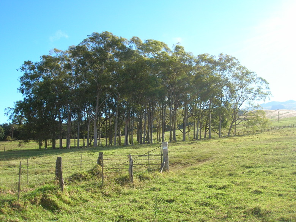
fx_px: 291
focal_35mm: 34
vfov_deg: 41.8
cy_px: 111
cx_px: 148
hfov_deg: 54.0
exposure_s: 1/156
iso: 50
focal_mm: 5.7
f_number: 4.9
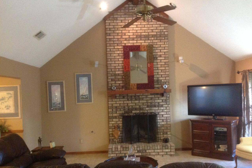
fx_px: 259
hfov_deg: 51.9
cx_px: 128
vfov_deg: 35.9
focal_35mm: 37
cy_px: 94
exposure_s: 1/15
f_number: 2.4
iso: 500
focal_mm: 4.28
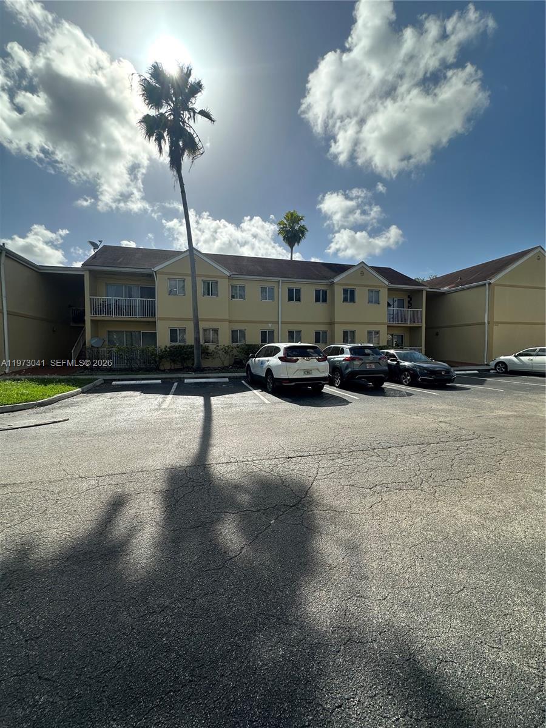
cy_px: 364
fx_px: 294
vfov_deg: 102.1
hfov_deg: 85.7
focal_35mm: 14
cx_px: 273
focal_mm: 2.22
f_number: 2.2
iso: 40
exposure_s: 1/2506
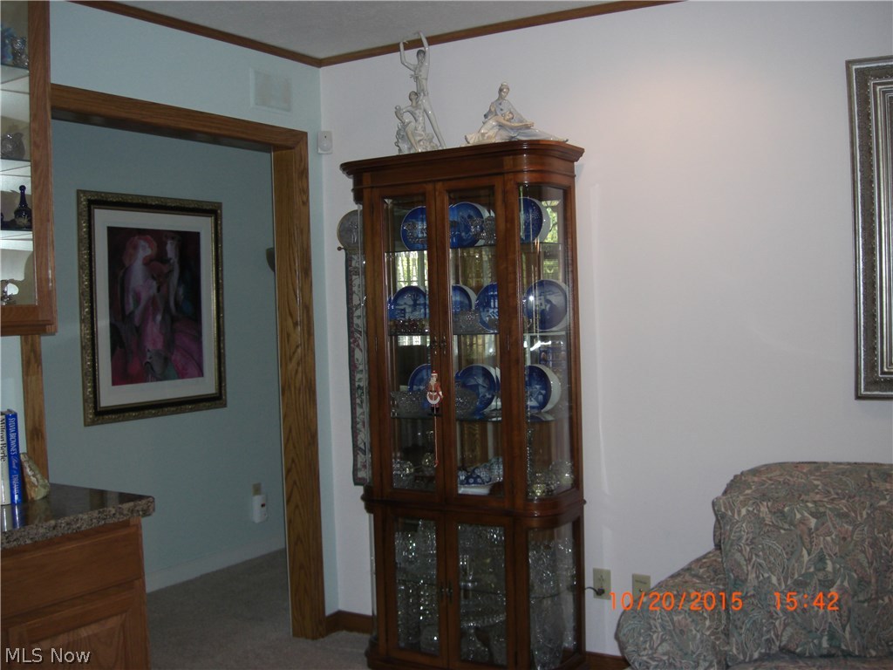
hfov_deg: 49.0
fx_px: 980
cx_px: 446
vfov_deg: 37.7
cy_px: 335
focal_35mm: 38
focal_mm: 7.9
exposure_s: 1/60
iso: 200
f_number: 2.8
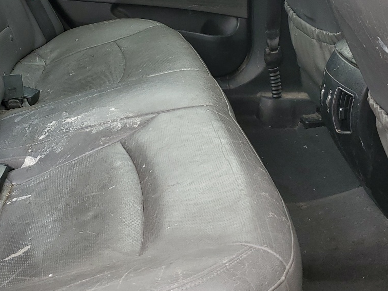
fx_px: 616
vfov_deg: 26.1
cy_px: 58
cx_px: 153
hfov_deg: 34.8
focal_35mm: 55
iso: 50
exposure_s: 1/345
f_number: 1.5
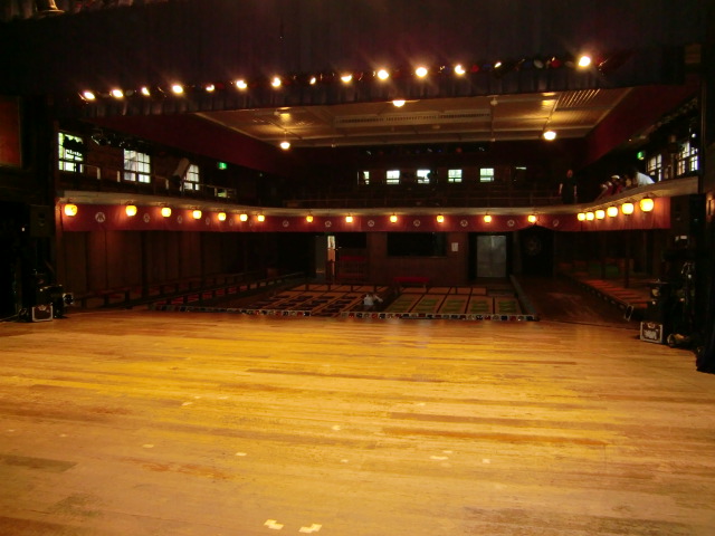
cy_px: 268
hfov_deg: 63.4
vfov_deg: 49.7
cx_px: 358
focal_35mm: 28
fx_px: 578
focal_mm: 4.9
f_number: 2.6
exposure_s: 1/60
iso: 400
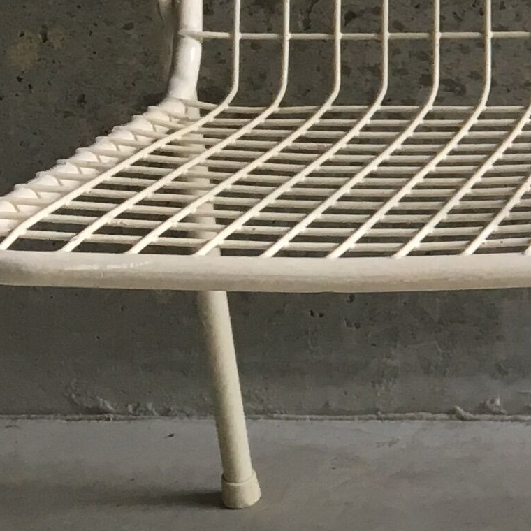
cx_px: 998
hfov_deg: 11.7
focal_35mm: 136
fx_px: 2360
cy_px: 245
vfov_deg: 12.8
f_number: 2.2
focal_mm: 4.15
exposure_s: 1/33
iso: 25
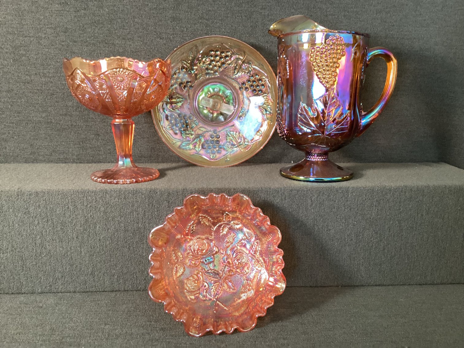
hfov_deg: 58.3
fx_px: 416
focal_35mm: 31
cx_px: 232
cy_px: 174
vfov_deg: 45.4
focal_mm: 3.3
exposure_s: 1/40
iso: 320
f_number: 2.4
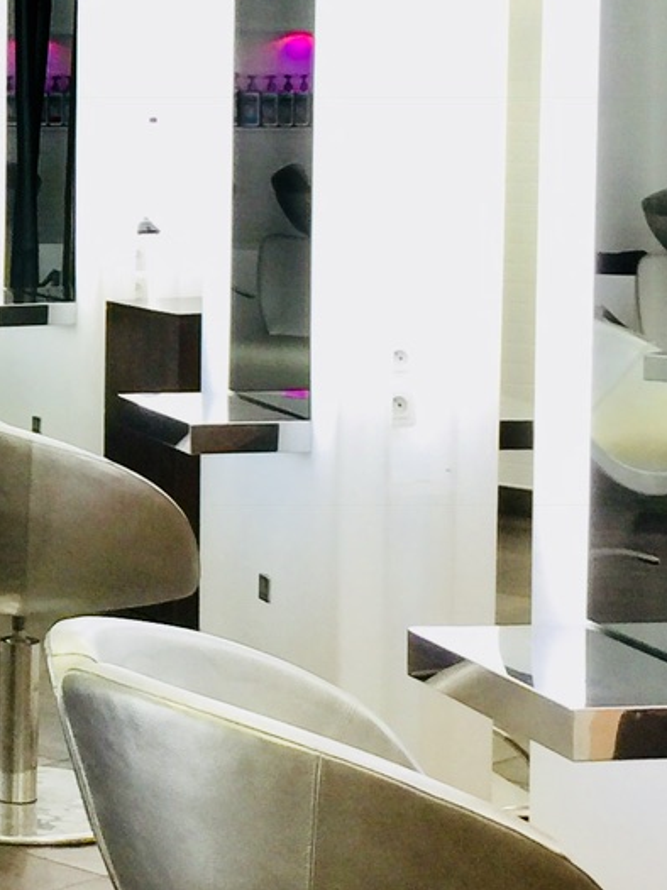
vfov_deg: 17.4
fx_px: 2905
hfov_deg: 12.3
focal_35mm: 113
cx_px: -437
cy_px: 271
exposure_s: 1/17
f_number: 2.2
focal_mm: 4.15
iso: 50
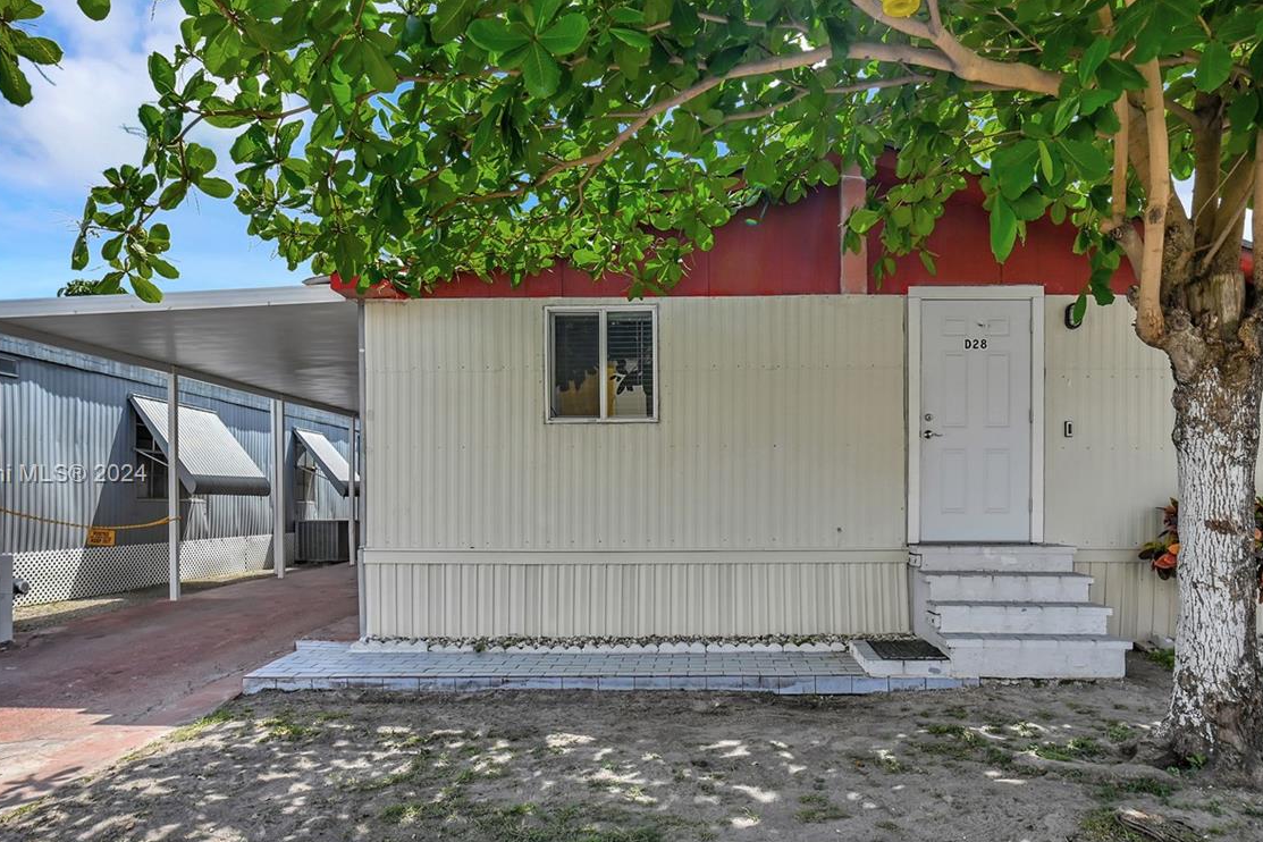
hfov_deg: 75.9
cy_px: 476
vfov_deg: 54.9
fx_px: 807
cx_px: 692
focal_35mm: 23
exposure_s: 1/200
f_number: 8
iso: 100
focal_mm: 16
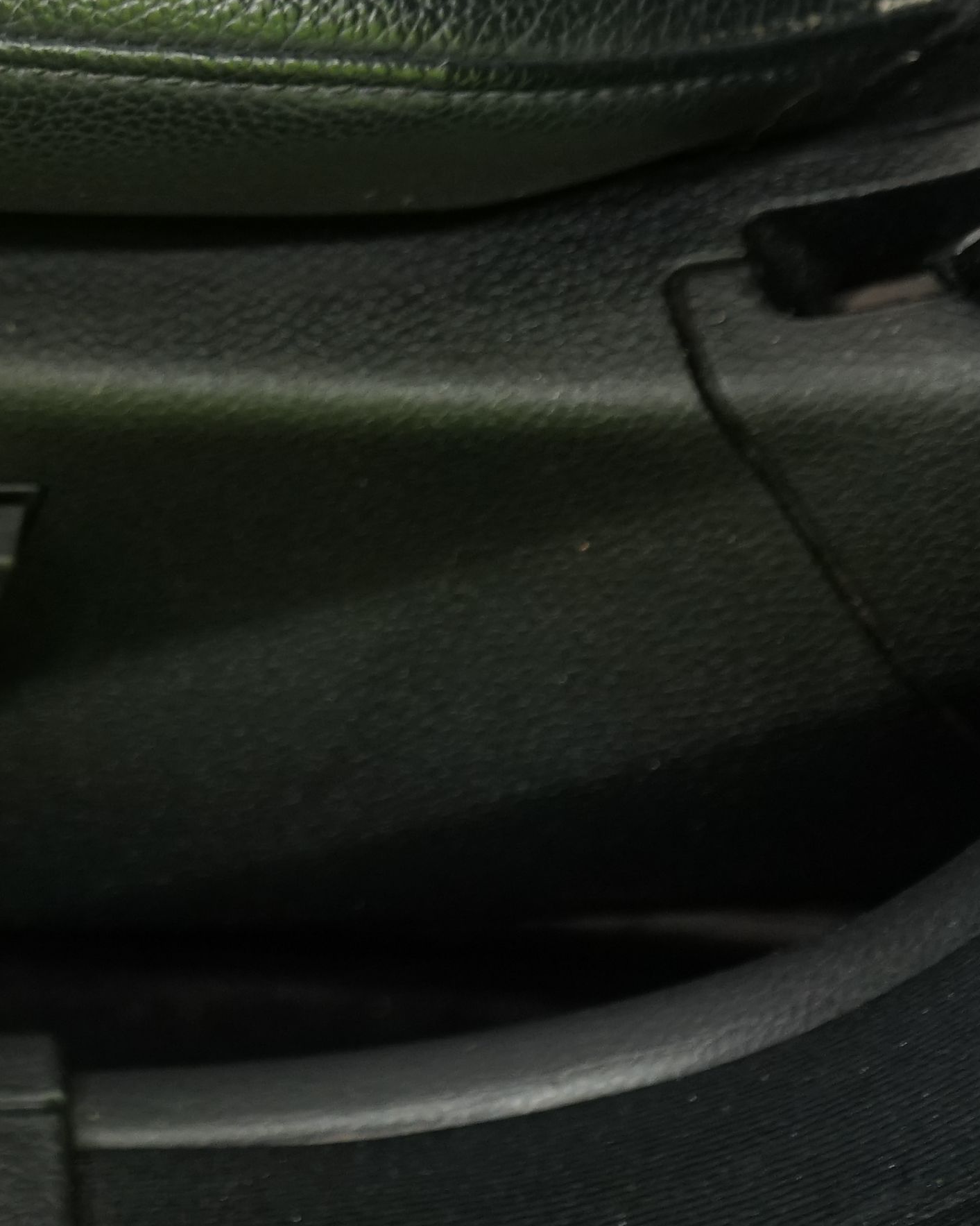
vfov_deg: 18.4
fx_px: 3699
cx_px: -427
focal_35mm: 102
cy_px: 32
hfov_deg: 14.2
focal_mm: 32
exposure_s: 1/25
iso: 1000
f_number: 4
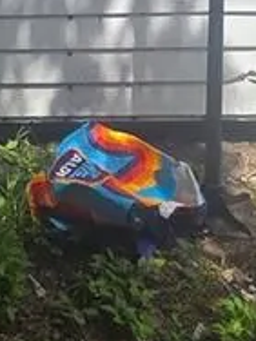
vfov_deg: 19.9
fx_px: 818
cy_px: -190
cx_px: -140
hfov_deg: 16.1
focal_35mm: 83
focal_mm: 2.2
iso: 50
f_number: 2.2
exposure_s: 1/1453
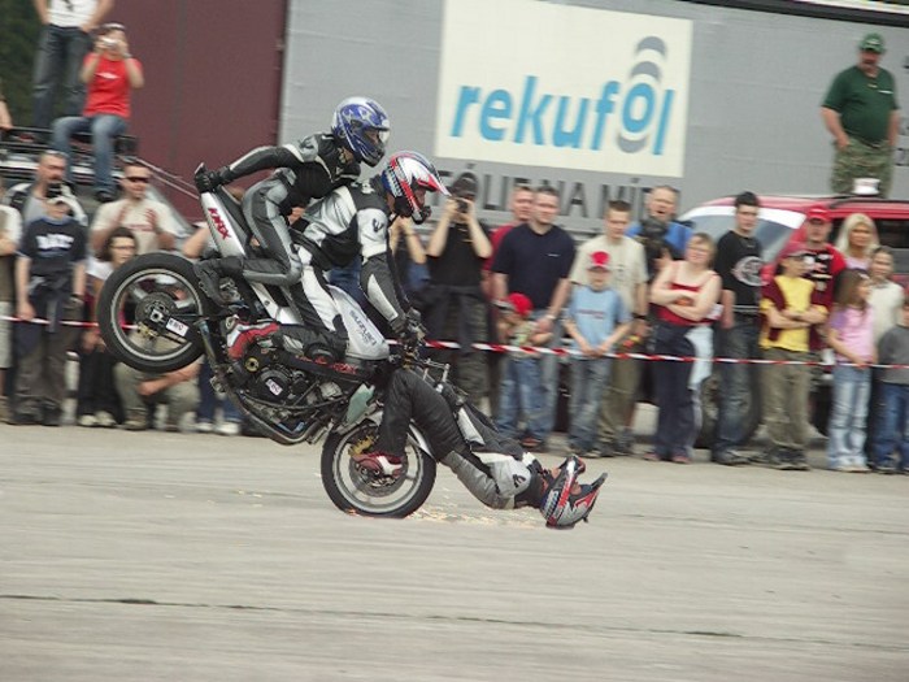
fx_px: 5042
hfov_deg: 10.3
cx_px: 454
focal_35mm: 192
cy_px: 341
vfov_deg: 7.7
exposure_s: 1/400
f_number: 3.5
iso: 50
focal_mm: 49.4
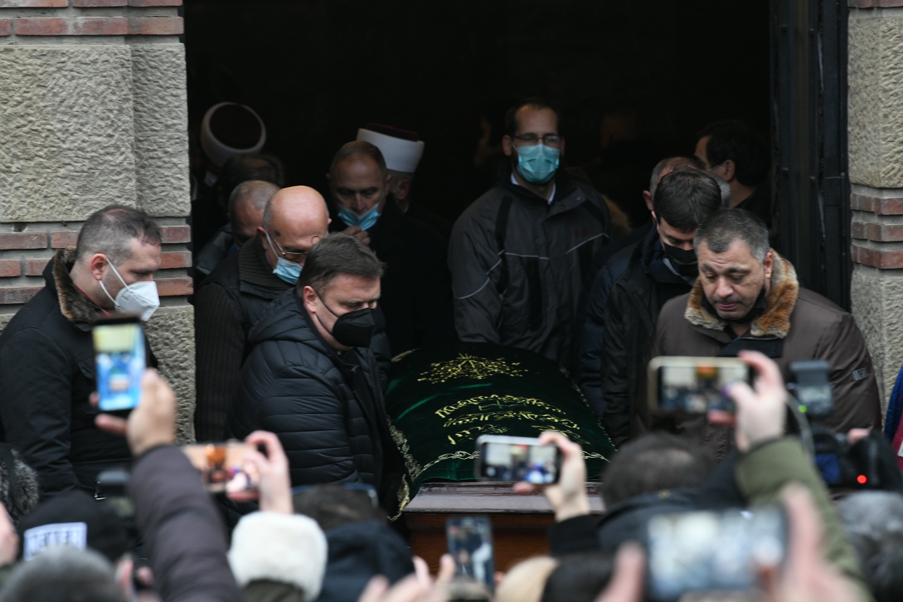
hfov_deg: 10.3
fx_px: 5016
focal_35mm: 200
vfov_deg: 6.9
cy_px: 301
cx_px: 452
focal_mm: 200
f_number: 5.6
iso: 2000
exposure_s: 1/200
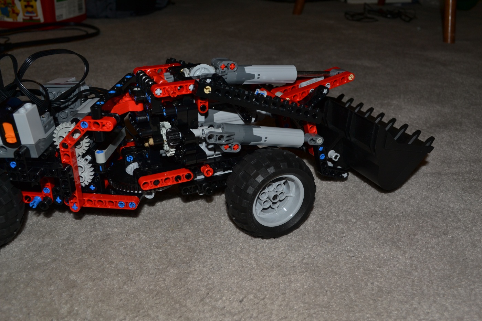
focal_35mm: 36
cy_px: 160
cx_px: 241
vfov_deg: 36.9
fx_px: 482
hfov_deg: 53.1
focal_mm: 24
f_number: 8
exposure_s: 1/60
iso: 100
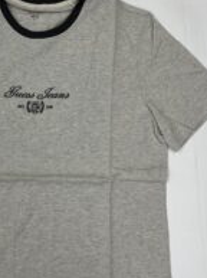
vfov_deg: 35.6
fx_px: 432
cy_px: 122
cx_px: 42
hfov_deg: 26.5
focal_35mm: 54
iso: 80
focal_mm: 5.1
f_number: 1.6
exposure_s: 1/100
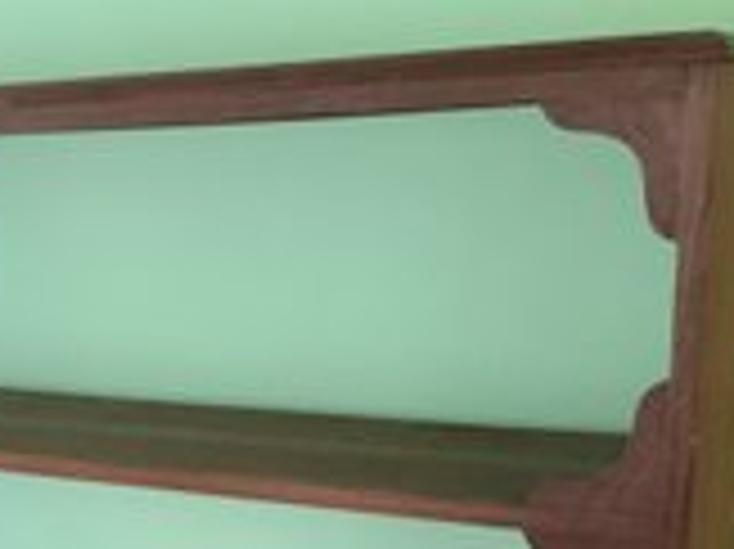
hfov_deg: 31.2
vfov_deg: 23.4
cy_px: 488
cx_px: 200
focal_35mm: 61
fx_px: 1292
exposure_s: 1/30
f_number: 1.8
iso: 500
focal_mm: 3
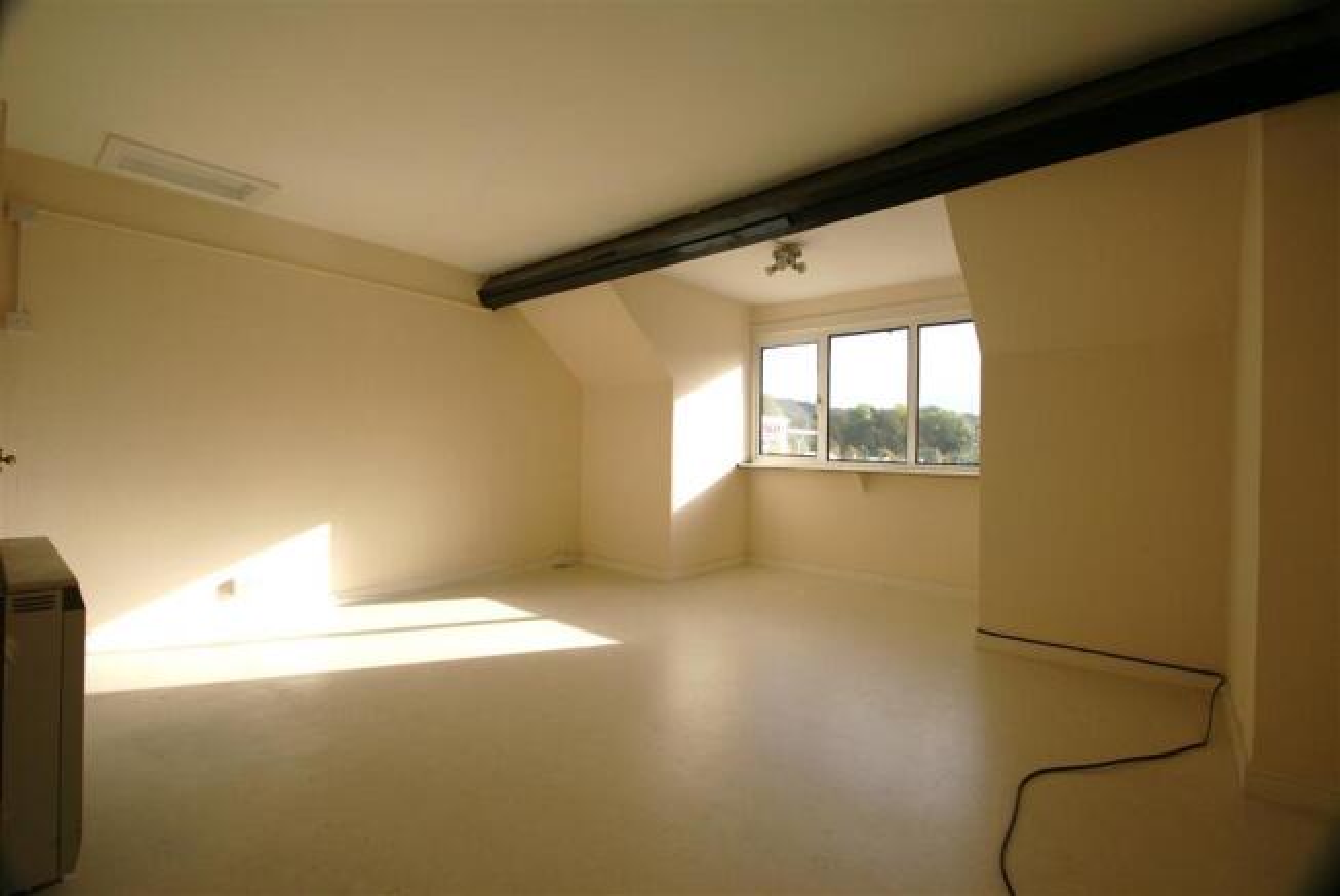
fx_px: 559
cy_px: 448
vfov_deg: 77.5
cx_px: 670
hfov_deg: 100.3
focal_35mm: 15
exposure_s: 1/60
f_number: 8
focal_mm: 10
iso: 100
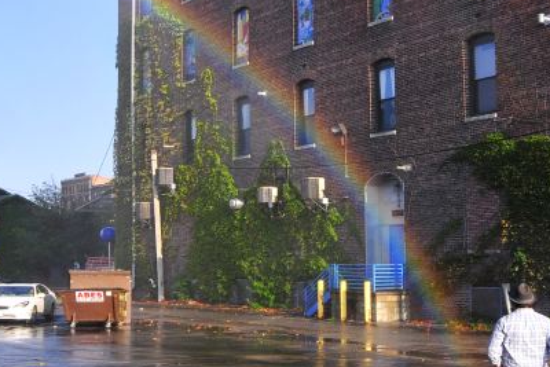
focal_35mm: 42
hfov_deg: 46.1
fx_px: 642
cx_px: 334
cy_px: 146
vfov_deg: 31.8
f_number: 7.1
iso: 200
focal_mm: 14
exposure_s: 1/400
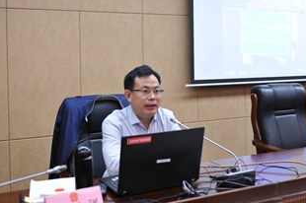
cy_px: 68
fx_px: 425
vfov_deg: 26.8
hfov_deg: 39.5
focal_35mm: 50
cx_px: 182
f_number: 2.8
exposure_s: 1/125
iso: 1100
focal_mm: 31
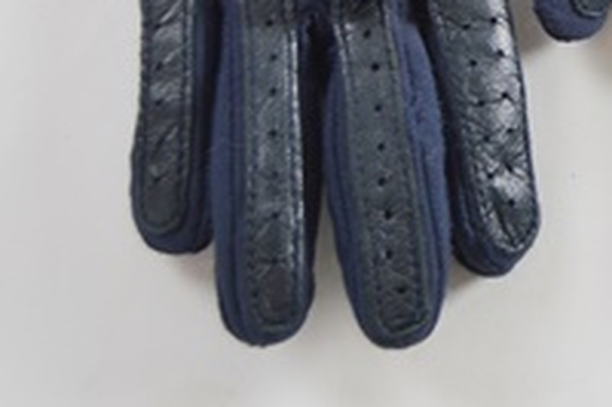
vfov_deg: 12.1
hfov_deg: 17.6
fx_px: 1834
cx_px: 820
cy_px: -196
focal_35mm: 108
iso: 400
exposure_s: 1/125
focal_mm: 24
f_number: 5.6
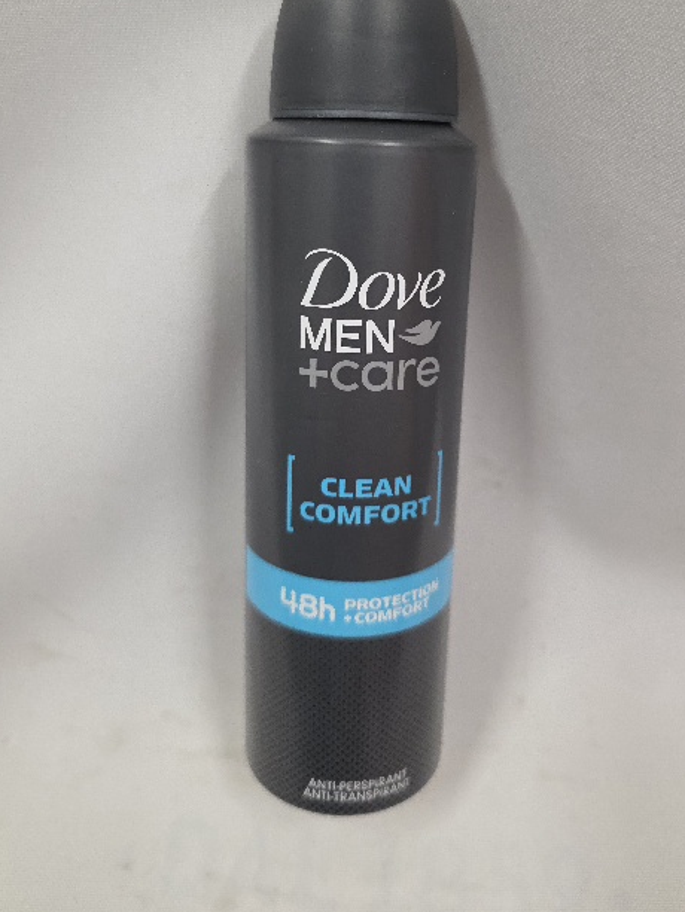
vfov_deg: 59.1
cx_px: 366
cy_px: 339
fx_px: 791
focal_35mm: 30
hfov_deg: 46.8
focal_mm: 6.3
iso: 500
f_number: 1.7
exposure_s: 1/101
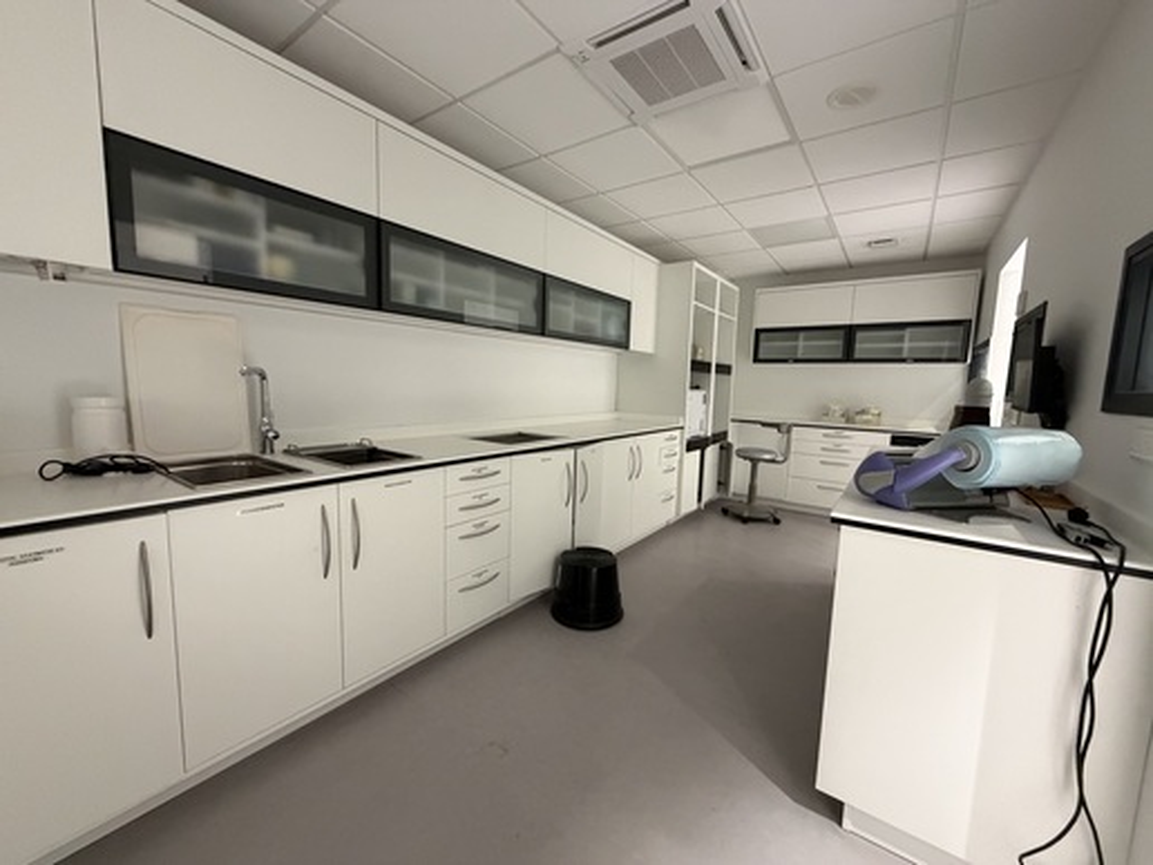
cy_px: 432
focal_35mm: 14
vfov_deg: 85.7
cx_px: 576
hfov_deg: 102.1
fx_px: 466
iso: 640
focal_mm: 2.22
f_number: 2.2
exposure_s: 1/50
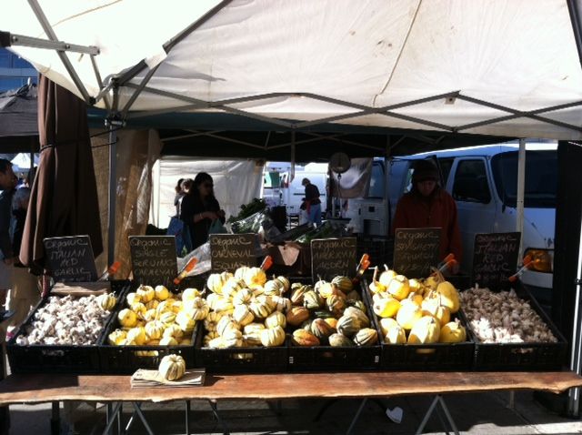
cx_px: 291
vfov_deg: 40.6
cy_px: 218
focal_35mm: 35
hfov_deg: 52.7
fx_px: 588
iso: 80
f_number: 2.8
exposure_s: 1/476
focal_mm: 3.85
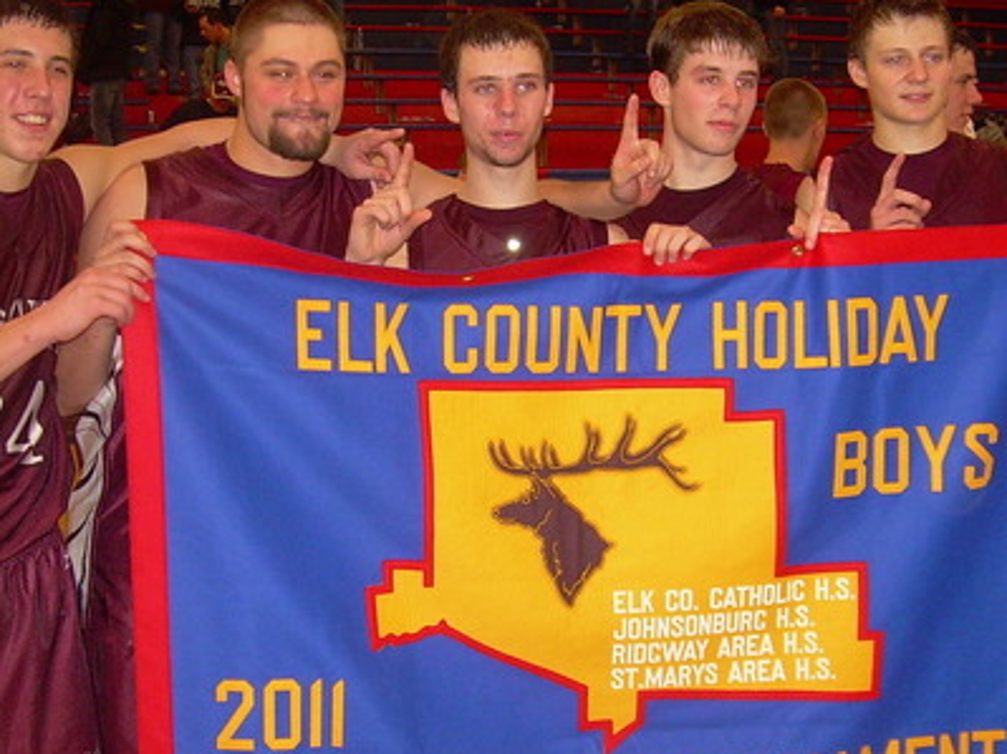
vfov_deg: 24.0
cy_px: 416
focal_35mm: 61
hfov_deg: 31.7
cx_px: 522
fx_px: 1774
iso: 168
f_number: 2.8
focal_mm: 6.3
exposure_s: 1/60
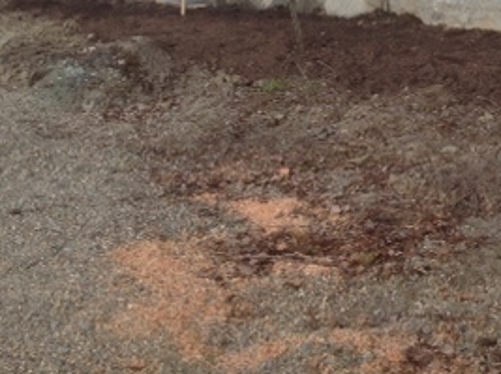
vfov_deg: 16.8
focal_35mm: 84
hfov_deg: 22.7
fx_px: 1213
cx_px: 460
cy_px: -64
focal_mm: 4.28
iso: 50
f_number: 2.4
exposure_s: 1/121
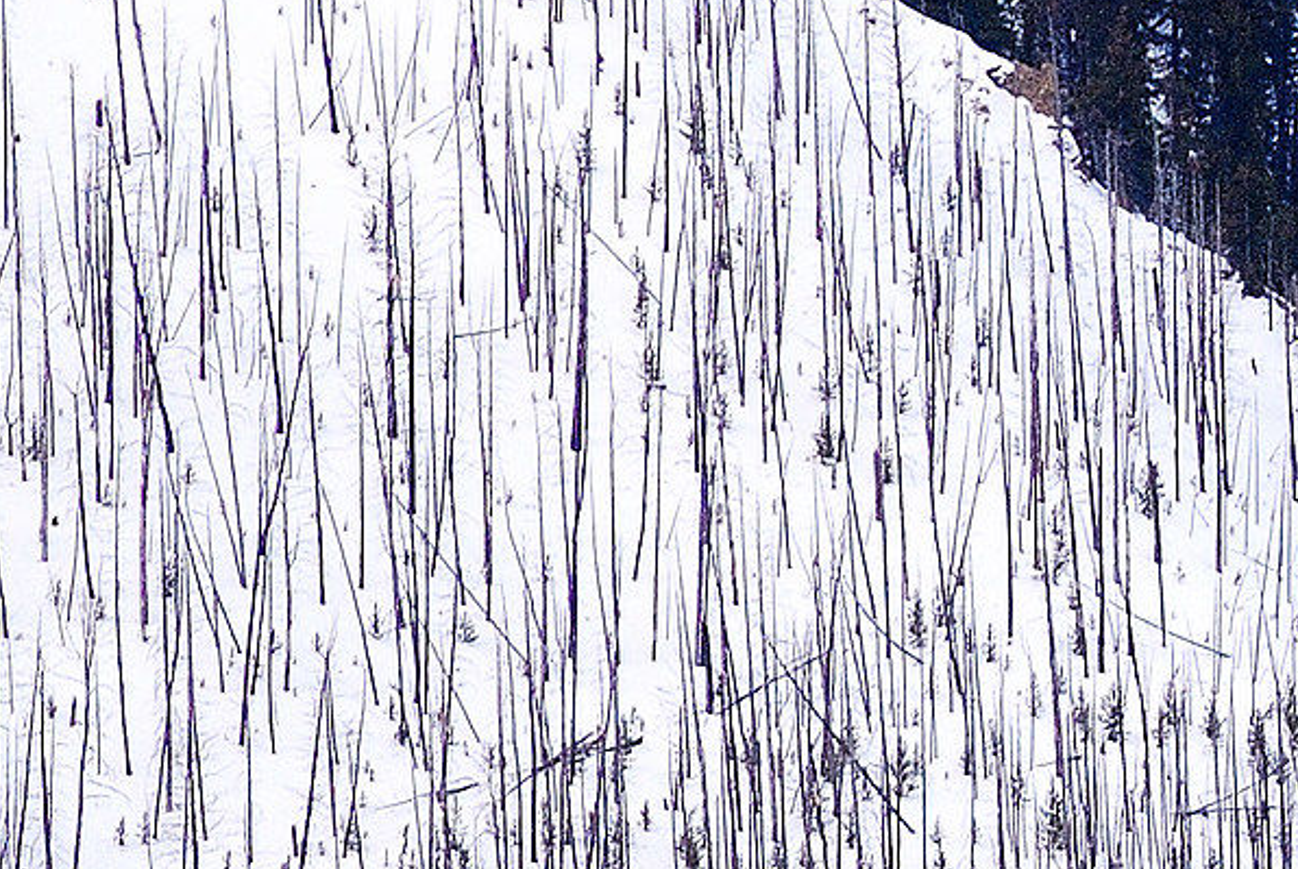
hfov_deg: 1.1
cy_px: 534
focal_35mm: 1811
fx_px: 65376
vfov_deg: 0.8
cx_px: 2313
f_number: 5.6
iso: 400
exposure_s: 1/640
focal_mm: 300
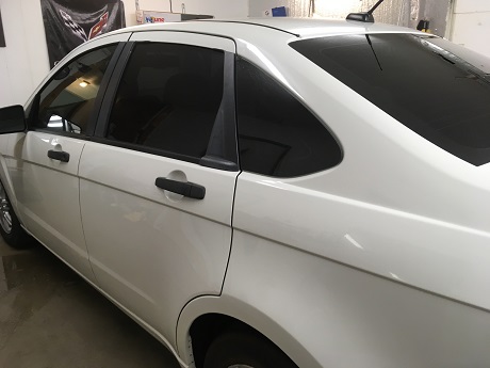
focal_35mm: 29
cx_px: 245
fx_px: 411
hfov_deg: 61.7
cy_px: 184
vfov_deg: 48.2
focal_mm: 4.15
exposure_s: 1/30
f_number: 2.2
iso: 50
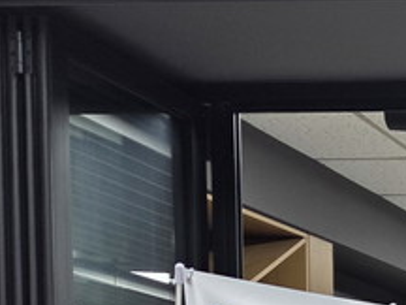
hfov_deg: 15.6
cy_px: 525
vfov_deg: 13.3
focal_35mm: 102
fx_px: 1196
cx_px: 791
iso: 160
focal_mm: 5.4
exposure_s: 1/120
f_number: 1.8
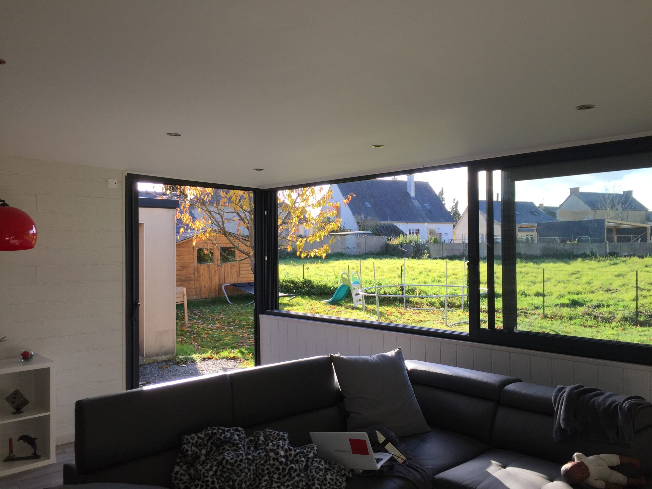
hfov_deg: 61.7
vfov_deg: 48.2
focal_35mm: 29
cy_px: 244
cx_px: 326
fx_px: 546
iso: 32
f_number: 2.2
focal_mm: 4.15
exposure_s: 1/314
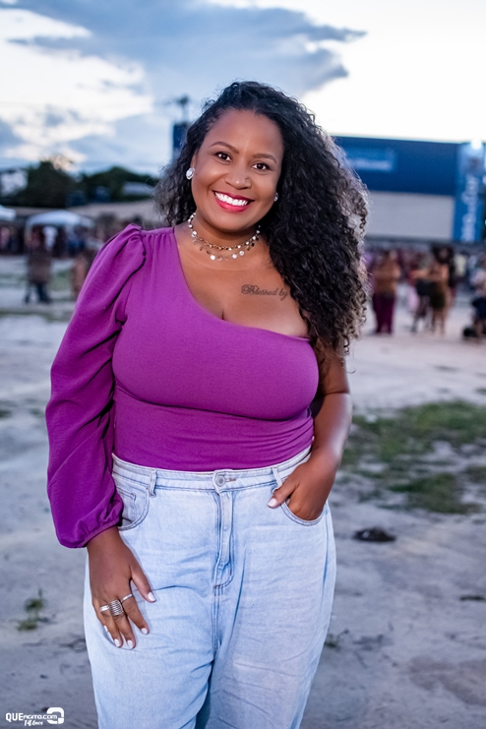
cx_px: 243
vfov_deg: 37.9
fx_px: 1063
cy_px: 364
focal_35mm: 52
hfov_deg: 25.8
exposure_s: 1/1000
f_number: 2.5
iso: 2000
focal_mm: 35
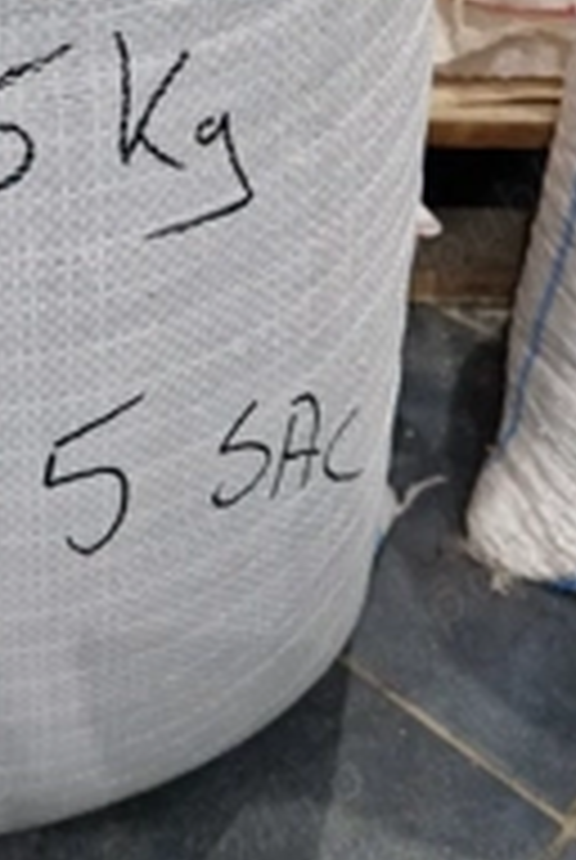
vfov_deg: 38.6
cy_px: 221
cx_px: -40
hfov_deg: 25.3
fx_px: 1196
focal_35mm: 50
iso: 640
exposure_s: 1/100
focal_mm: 5.4
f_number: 1.8
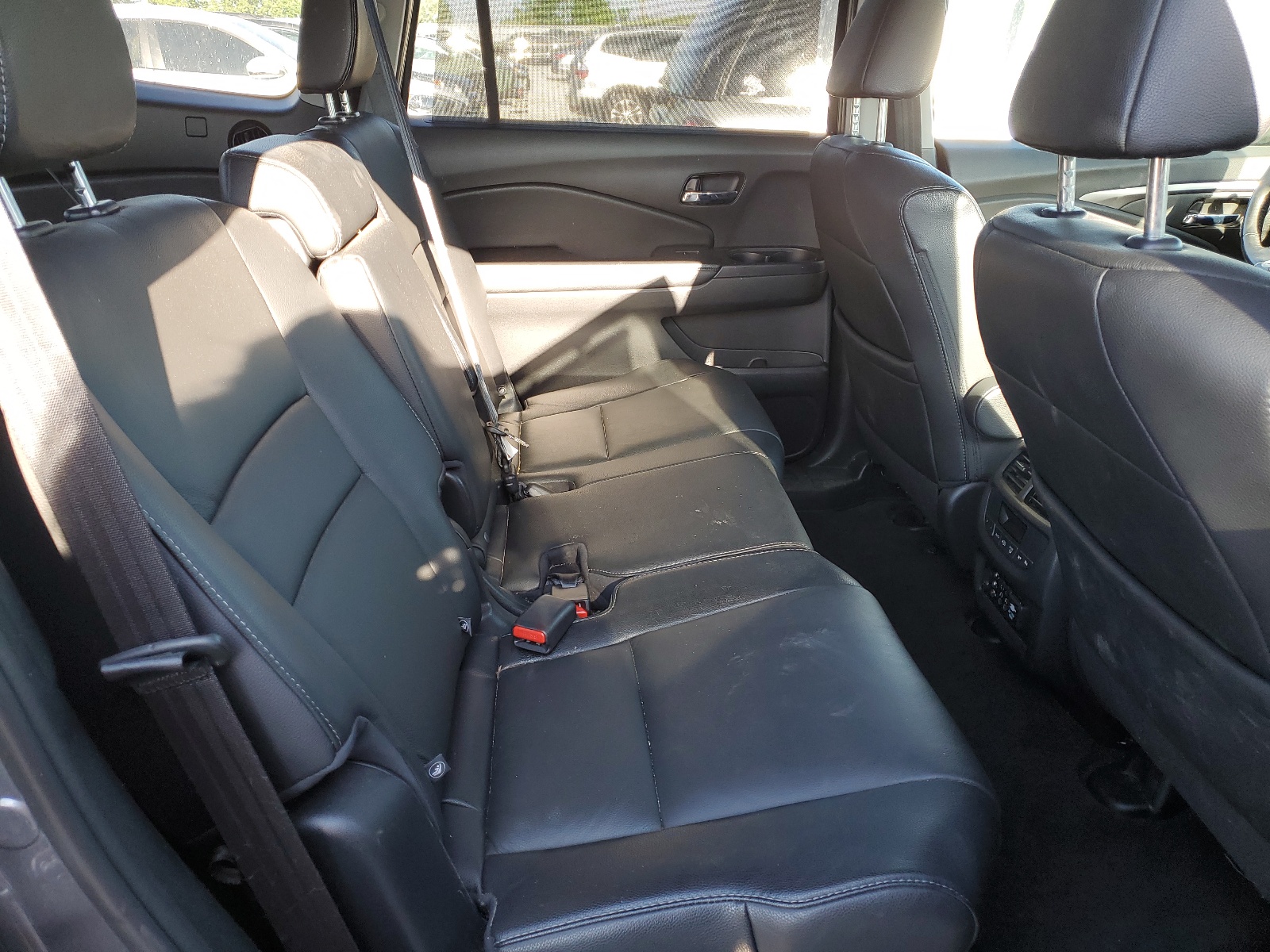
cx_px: 635
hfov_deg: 67.3
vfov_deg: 53.1
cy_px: 476
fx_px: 954
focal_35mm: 26
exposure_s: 1/120
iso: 53
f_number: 1.5
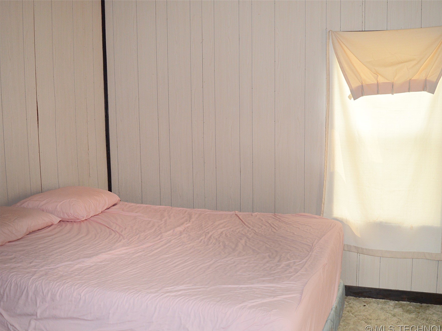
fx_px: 383
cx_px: 255
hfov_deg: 59.7
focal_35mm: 30
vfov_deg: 46.8
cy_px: 169
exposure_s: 1/80
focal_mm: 18
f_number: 4
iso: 400
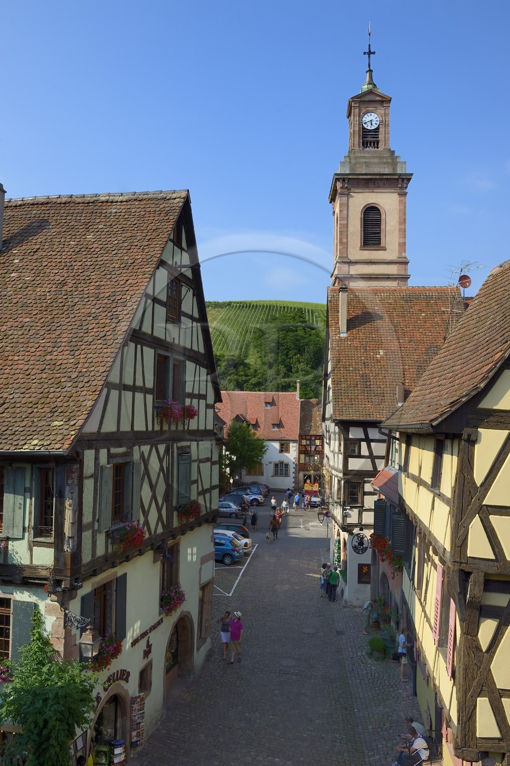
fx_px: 660
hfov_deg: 42.3
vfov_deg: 60.3
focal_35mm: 31
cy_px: 383
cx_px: 255
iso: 200
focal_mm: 31
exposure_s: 1/250
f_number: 11
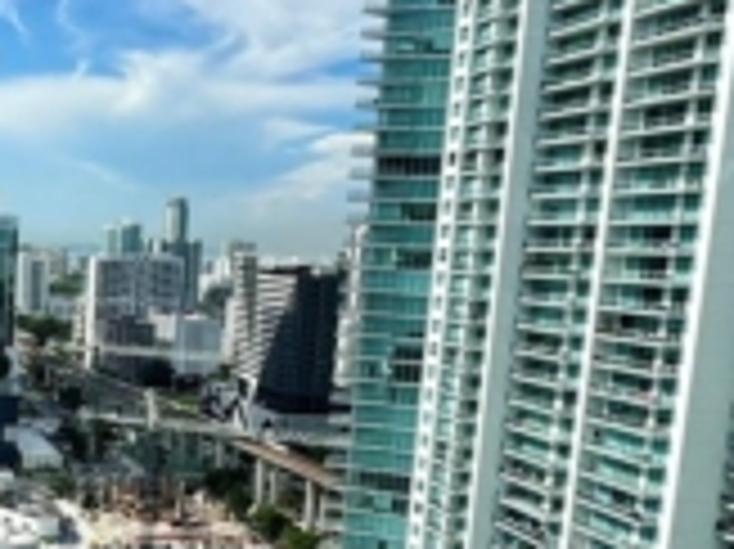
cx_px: -90
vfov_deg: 28.2
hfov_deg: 32.6
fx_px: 1081
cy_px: 400
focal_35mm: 51
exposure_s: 1/1323
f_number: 2.2
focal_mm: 2.22
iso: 40
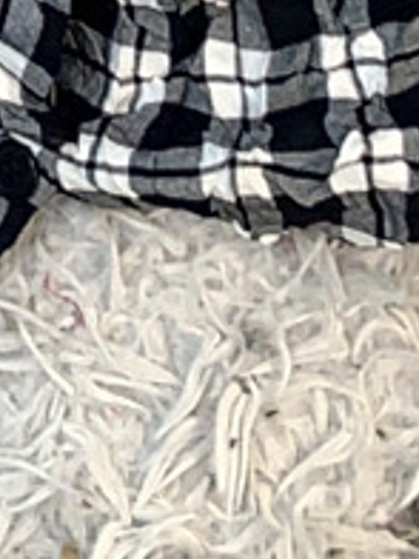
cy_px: -625
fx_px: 2308
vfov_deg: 12.0
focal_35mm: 143
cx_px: -3
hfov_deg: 10.3
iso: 64
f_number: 1.8
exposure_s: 1/100
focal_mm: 4.25
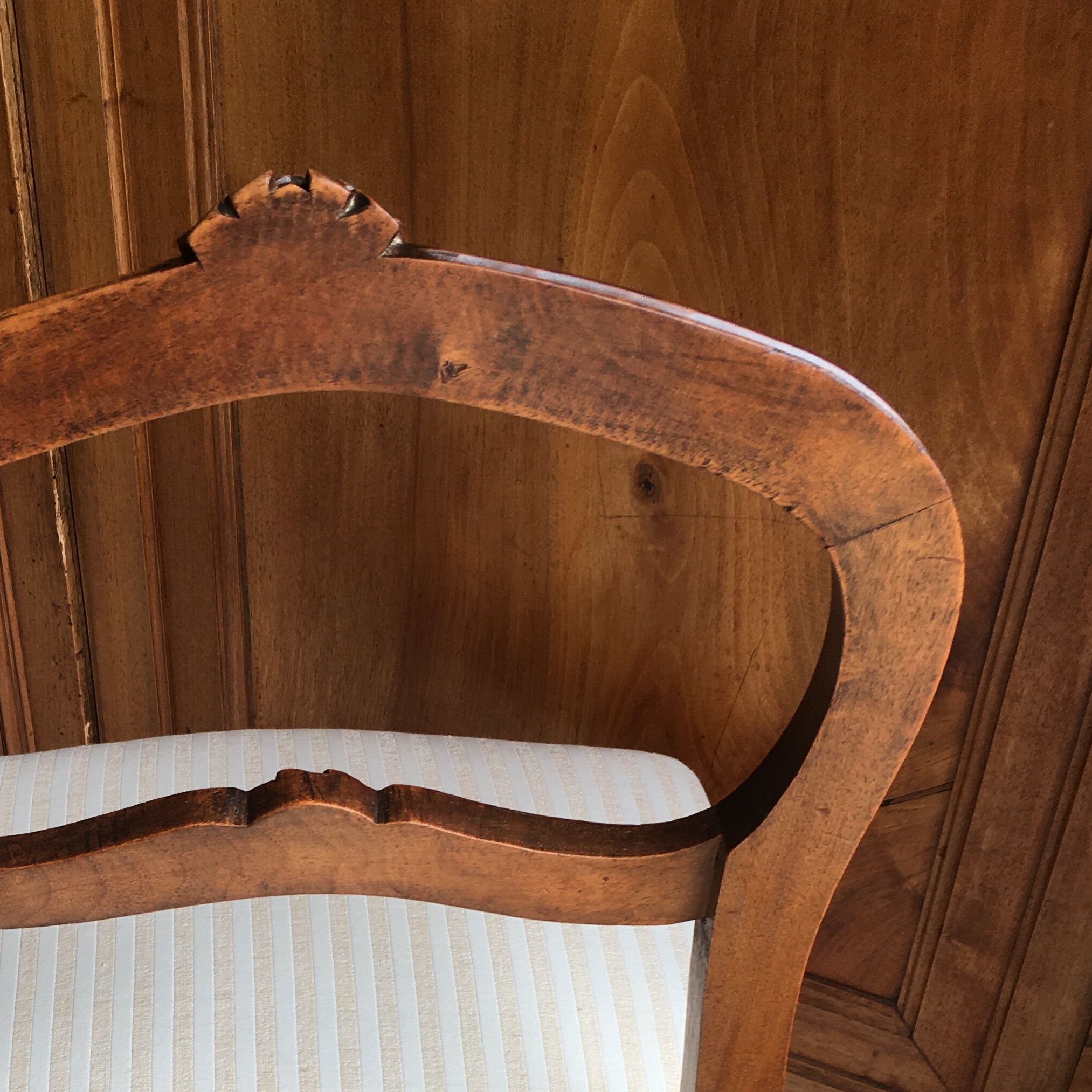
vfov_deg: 31.4
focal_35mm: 51
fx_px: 1820
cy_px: 1031
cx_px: 283
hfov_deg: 32.8
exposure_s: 1/100
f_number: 2.2
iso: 25
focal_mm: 4.15
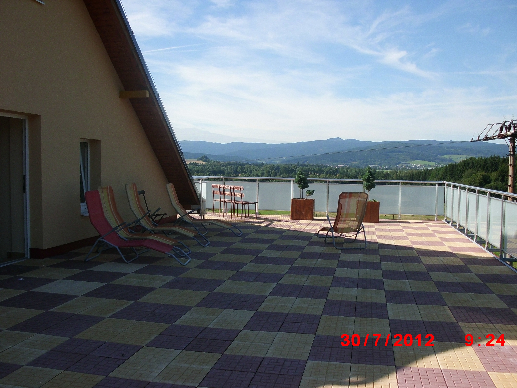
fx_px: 538
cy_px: 194
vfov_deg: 39.7
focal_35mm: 36
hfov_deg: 51.4
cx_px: 258
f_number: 7.3
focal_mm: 6.3
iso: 64
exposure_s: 1/250
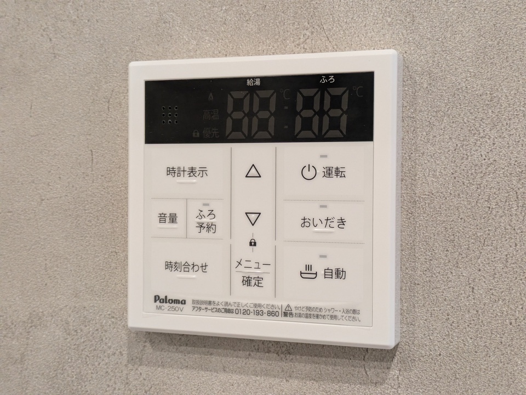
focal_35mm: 51
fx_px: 775
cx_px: 263
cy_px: 198
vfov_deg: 28.6
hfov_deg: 37.5
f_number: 1.89
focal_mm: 5.43
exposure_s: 1/120
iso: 442
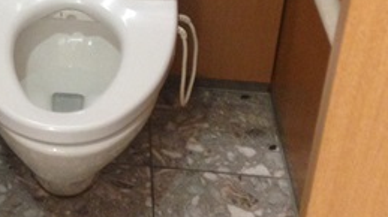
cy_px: -100
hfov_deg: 23.3
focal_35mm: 89
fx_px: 915
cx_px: 40
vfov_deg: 12.9
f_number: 2.4
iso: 250
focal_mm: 4.12
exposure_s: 1/20
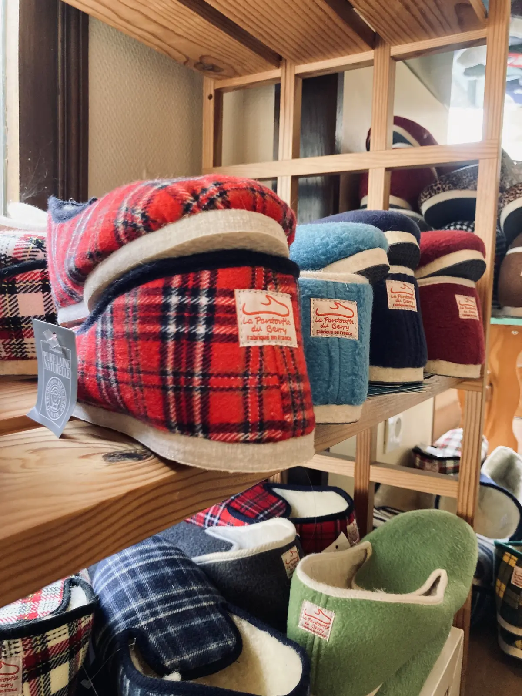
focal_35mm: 28
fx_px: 563
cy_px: 348
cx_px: 261
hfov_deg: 49.8
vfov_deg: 63.4
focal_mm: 3.99
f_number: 1.8
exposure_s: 1/33
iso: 320
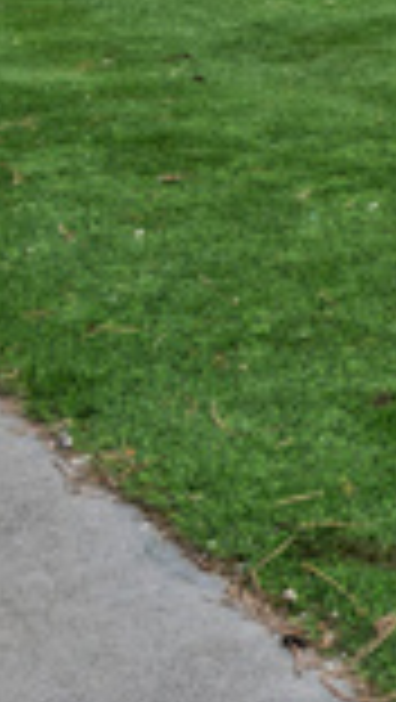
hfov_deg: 7.6
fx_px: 2179
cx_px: 1534
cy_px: -65
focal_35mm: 117
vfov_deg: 17.7
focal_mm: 17
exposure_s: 1/30
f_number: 9
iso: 250
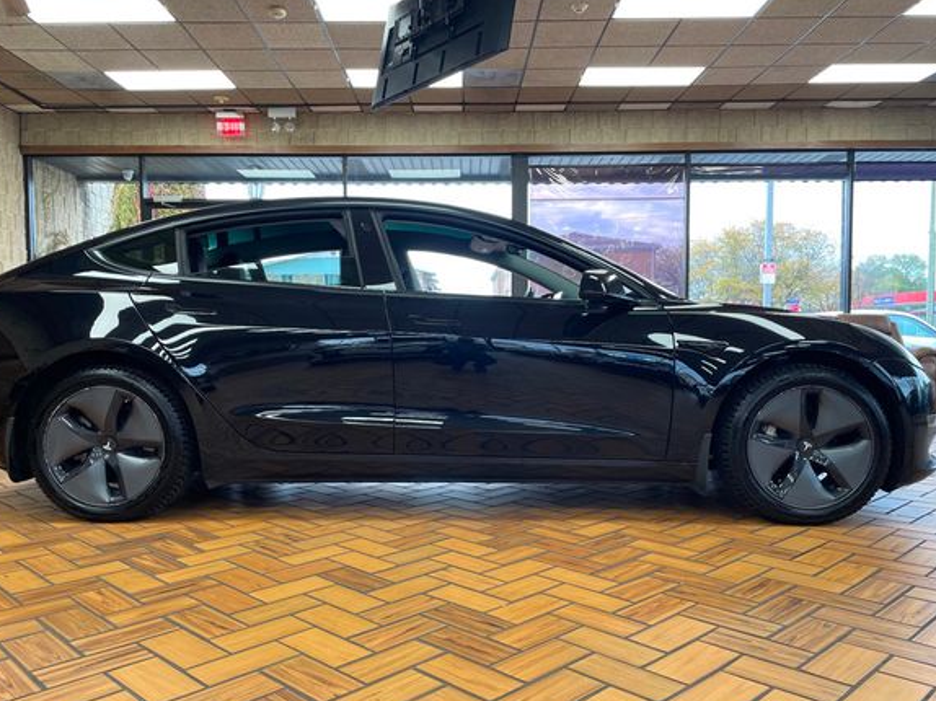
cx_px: 445
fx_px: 784
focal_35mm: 29
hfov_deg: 61.6
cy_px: 377
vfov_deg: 48.2
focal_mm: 4.2
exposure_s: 1/60
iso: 80
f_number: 1.6
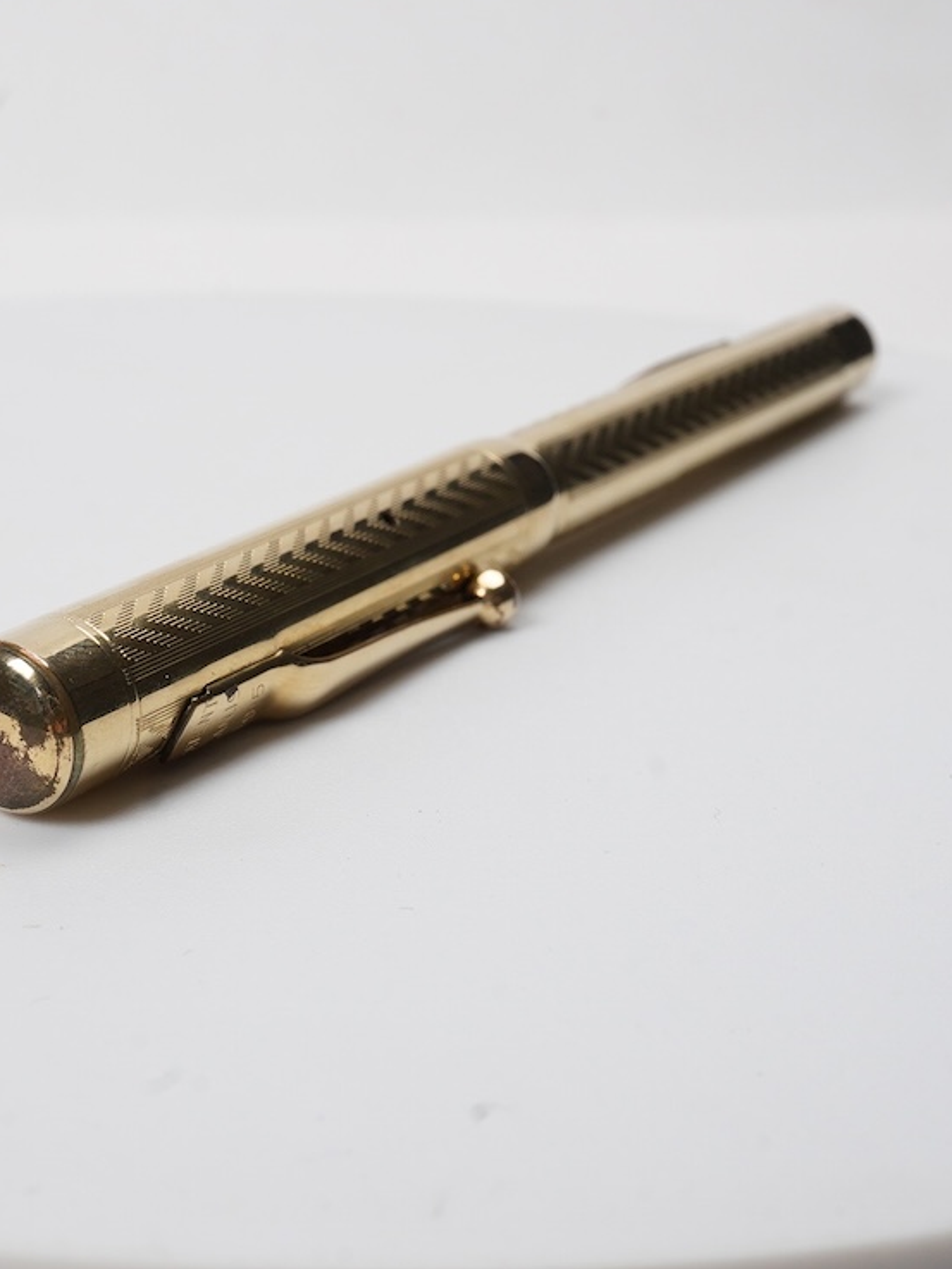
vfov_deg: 29.4
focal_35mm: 66
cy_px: 627
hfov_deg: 22.2
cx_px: 412
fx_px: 2419
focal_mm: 30
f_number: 22
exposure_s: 1/100
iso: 500
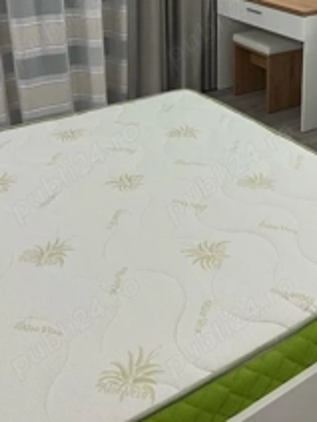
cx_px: 269
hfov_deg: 28.8
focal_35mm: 49
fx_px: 598
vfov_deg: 36.4
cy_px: 40
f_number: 1.5
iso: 64
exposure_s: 1/50
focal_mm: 5.7
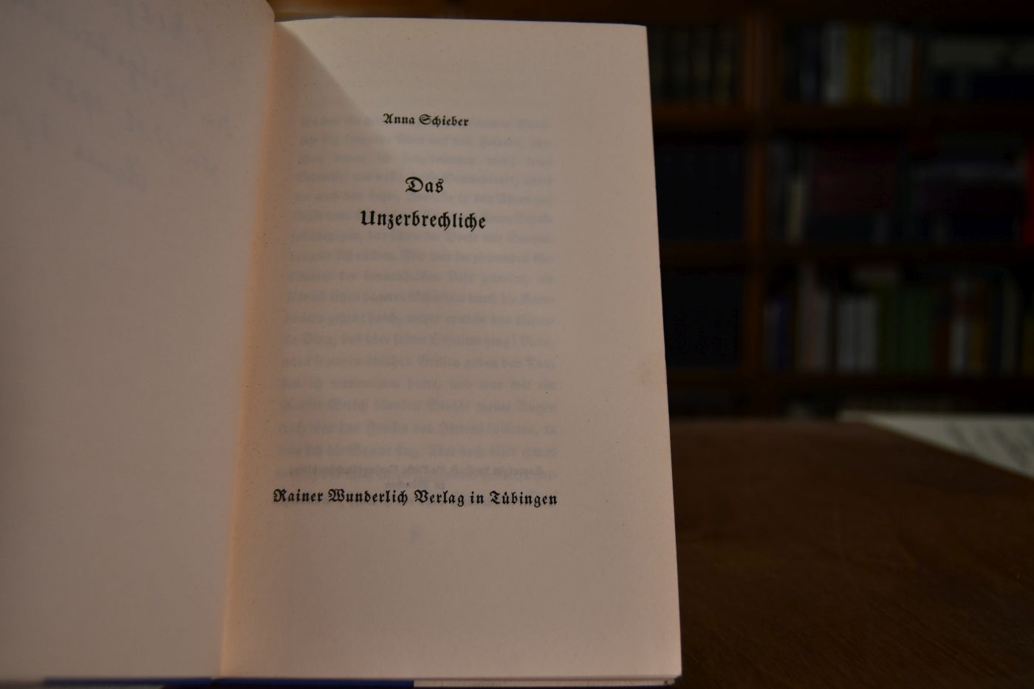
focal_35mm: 34
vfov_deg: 38.9
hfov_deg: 55.8
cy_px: 344
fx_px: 976
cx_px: 517
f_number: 4.5
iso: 400
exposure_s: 1/250
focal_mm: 23
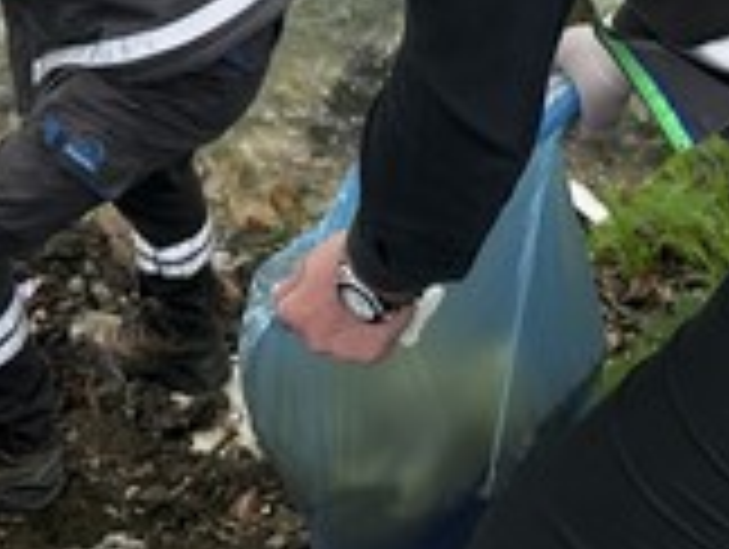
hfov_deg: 19.8
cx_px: 328
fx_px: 2088
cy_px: -513
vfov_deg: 13.2
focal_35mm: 99
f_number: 1.78
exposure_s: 1/850
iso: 80
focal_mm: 6.86
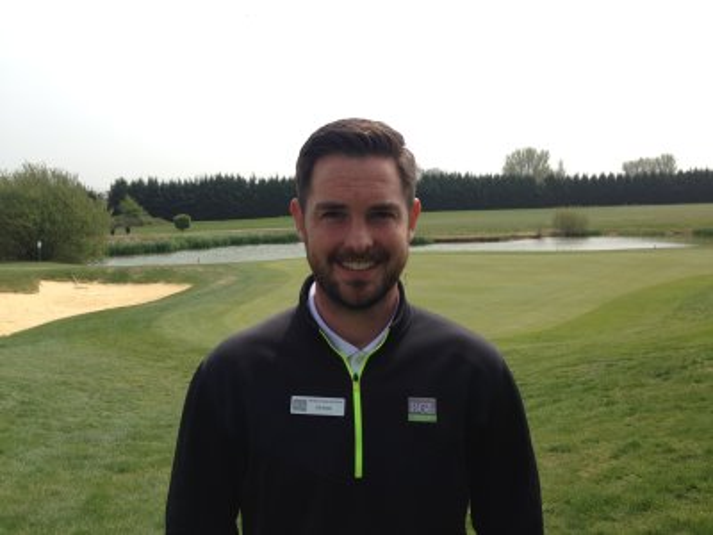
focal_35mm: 33
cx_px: 356
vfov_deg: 42.9
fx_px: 680
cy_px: 268
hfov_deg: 55.4
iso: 50
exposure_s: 1/1506
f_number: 2.4
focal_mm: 4.12
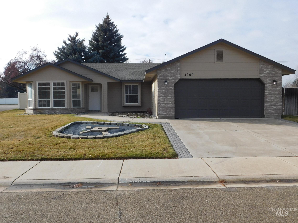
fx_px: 258
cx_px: 149
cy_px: 112
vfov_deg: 46.8
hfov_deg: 60.0
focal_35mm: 30
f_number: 3.2
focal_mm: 5.3
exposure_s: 1/1250
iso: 125
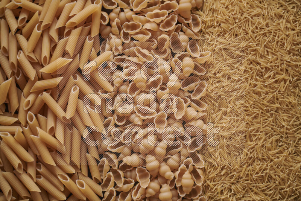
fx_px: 418
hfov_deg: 39.6
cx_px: 150
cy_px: 100
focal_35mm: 50
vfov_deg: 27.0
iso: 160
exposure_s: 1/100
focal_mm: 50
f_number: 8
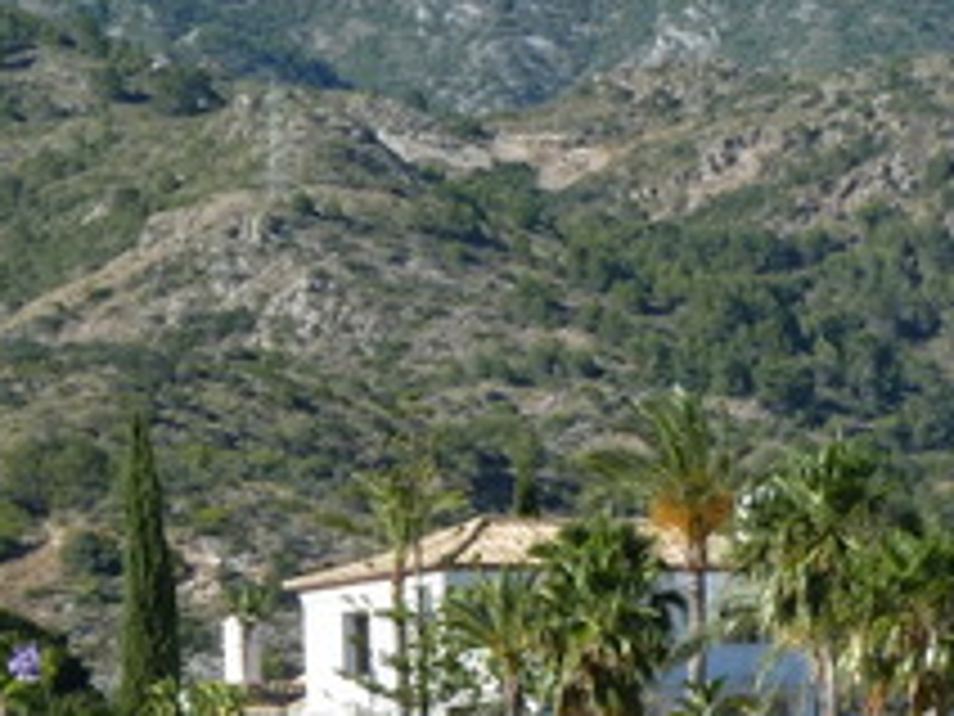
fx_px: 7992
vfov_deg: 5.1
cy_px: 491
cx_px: 1030
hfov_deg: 6.8
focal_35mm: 290
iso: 80
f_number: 4.3
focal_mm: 15.8
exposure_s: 1/400
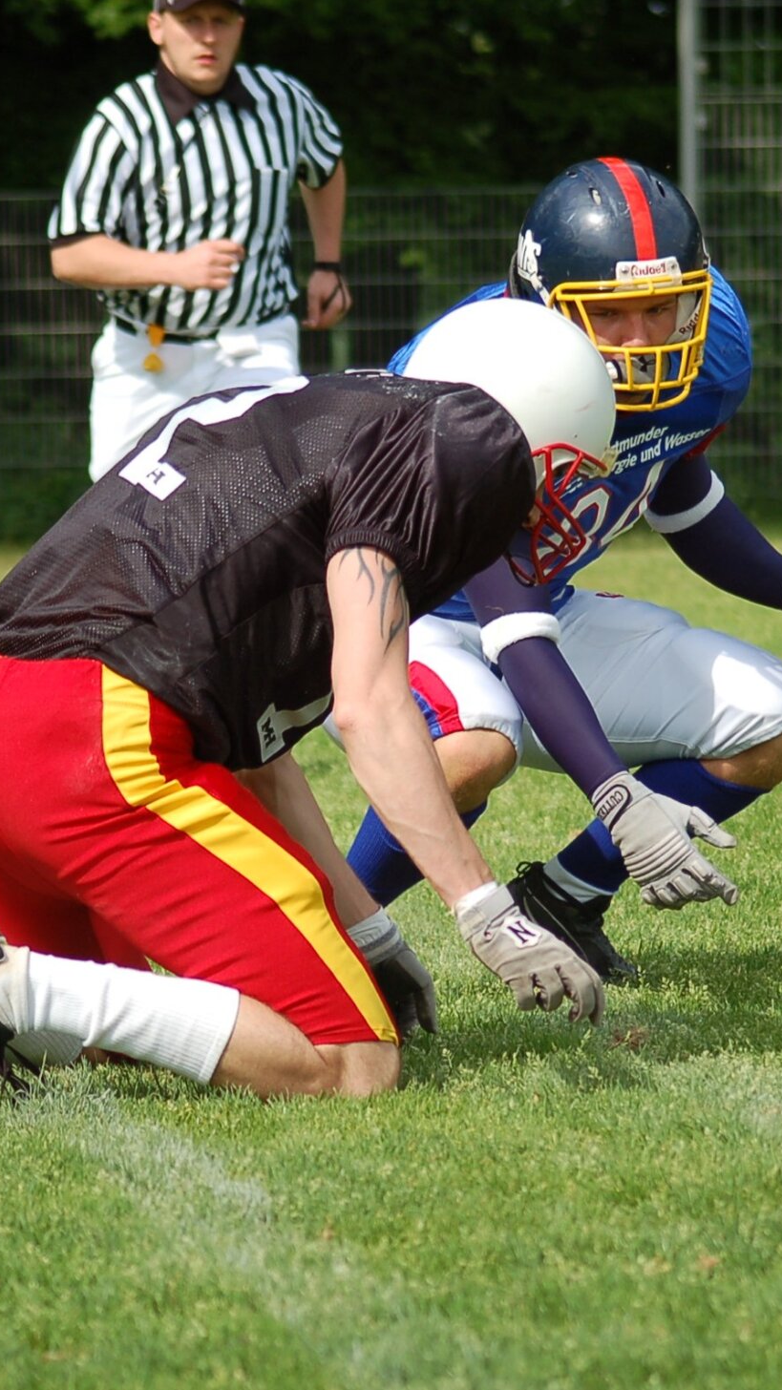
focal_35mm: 237
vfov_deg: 9.1
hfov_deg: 5.1
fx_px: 8737
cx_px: 493
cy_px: 695
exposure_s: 1/1000
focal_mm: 100
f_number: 4.2
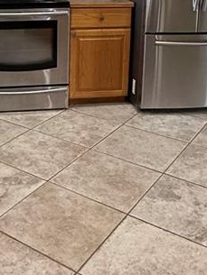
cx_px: 30
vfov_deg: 32.8
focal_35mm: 55
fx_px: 438
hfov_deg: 25.9
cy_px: 17
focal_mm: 2.22
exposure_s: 1/120
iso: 500
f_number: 2.2
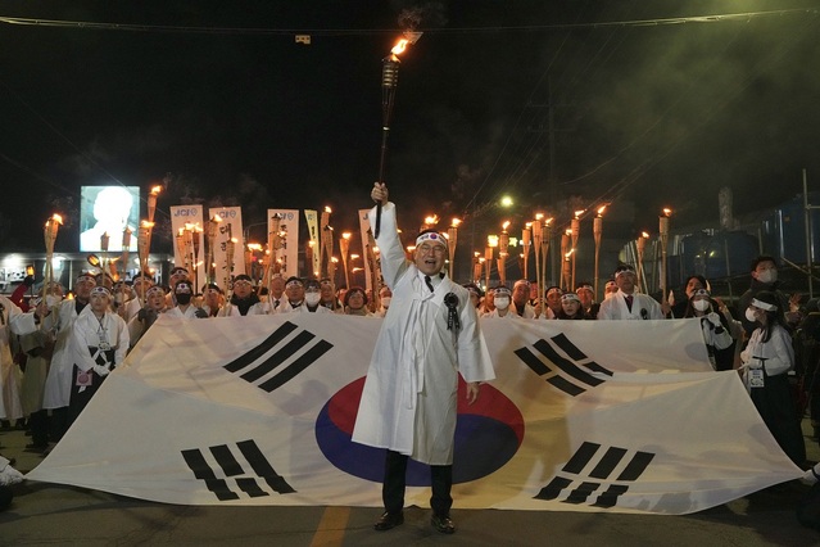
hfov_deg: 48.5
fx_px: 911
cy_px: 274
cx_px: 410
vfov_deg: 33.4
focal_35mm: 40
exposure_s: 1/250
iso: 4000
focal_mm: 40
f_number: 4
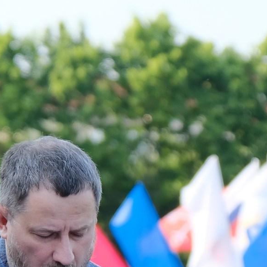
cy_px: 331
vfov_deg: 4.4
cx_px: 114
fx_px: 3447
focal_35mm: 395
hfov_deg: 4.4
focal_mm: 69.8
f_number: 4
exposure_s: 1/400
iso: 320
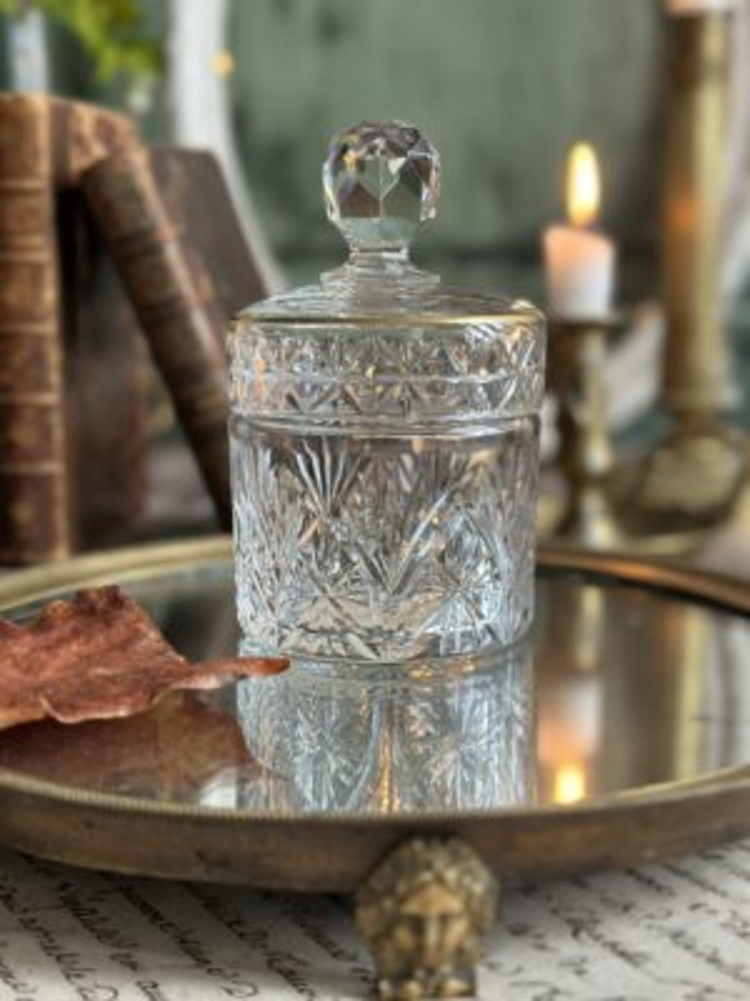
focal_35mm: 48
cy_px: 500
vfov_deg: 39.7
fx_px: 1387
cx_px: 375
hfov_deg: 30.3
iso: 125
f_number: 1.78
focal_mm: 6.86
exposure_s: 1/66
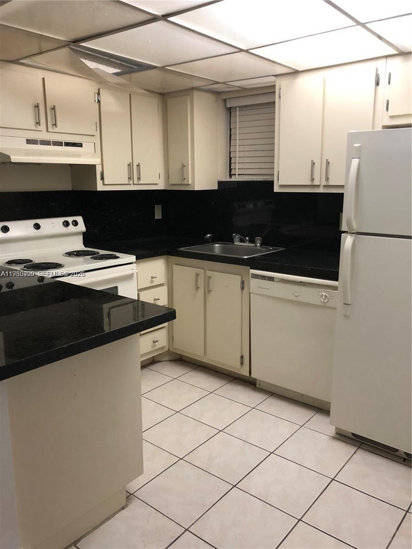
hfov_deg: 49.7
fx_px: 444
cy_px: 274
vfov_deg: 63.4
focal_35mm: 28
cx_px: 206
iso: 50
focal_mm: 4
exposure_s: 1/15
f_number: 1.8
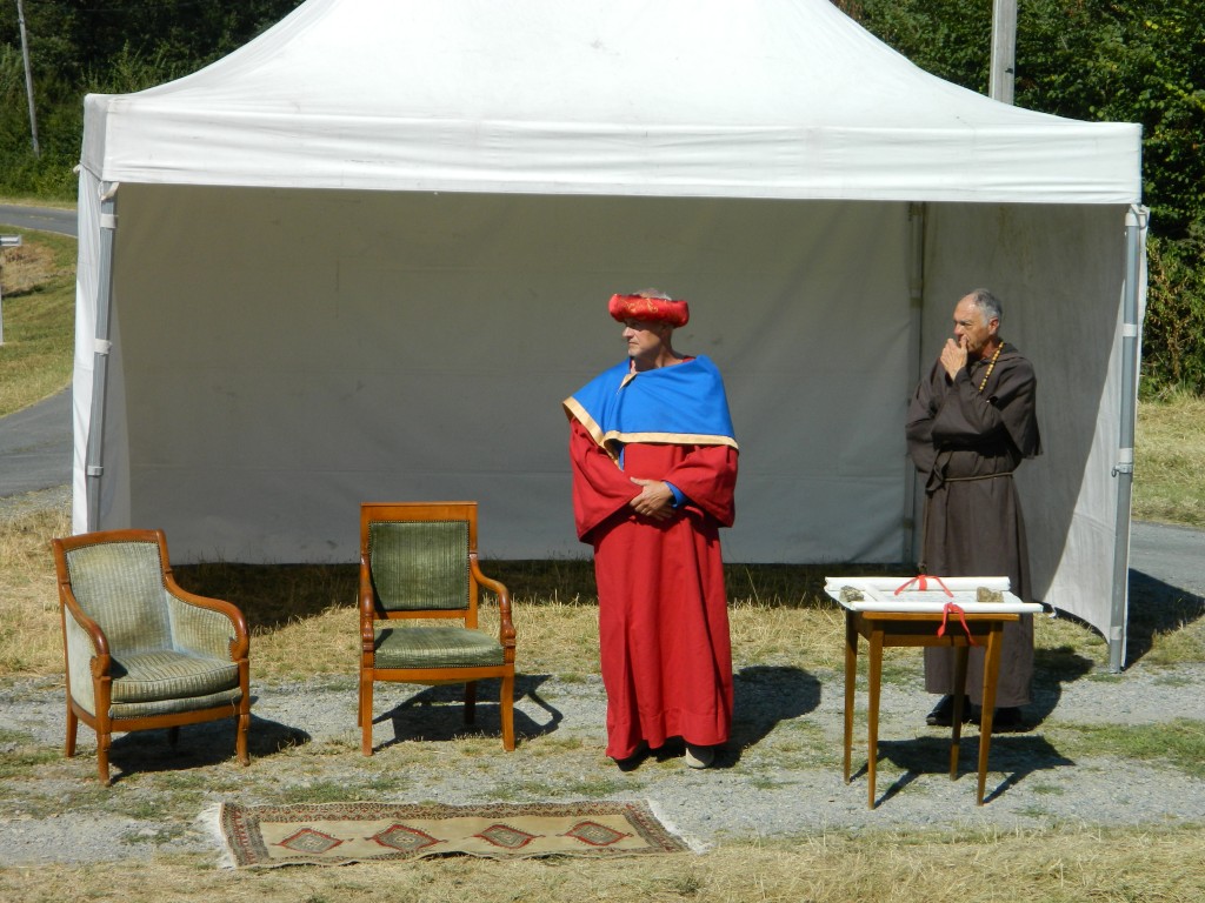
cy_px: 452
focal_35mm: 84
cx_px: 602
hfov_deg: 23.3
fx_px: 2924
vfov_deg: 17.6
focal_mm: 15.1
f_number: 4.2
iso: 80
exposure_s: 1/1000
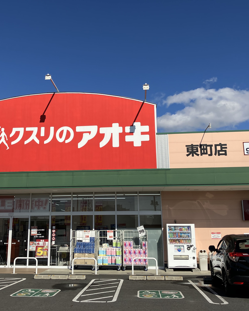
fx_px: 341
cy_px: 154
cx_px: 106
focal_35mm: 37
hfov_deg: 40.0
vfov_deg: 49.1
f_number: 1.8
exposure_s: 1/3436
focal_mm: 3.99
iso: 32
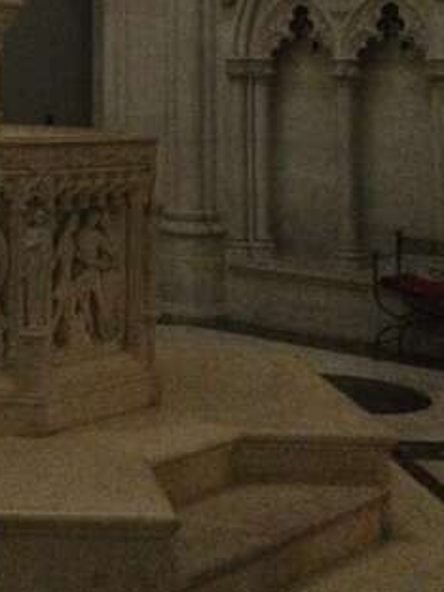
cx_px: -65
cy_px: -34
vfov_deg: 23.9
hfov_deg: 18.3
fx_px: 1317
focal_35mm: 77
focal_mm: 4.12
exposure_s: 1/15
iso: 1000
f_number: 2.2
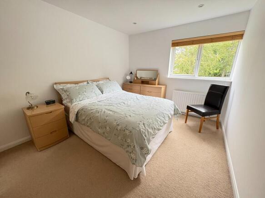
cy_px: 99
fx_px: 107
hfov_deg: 102.1
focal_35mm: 14
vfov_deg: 85.7
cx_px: 132
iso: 250
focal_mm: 2.22
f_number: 2.2
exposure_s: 1/93
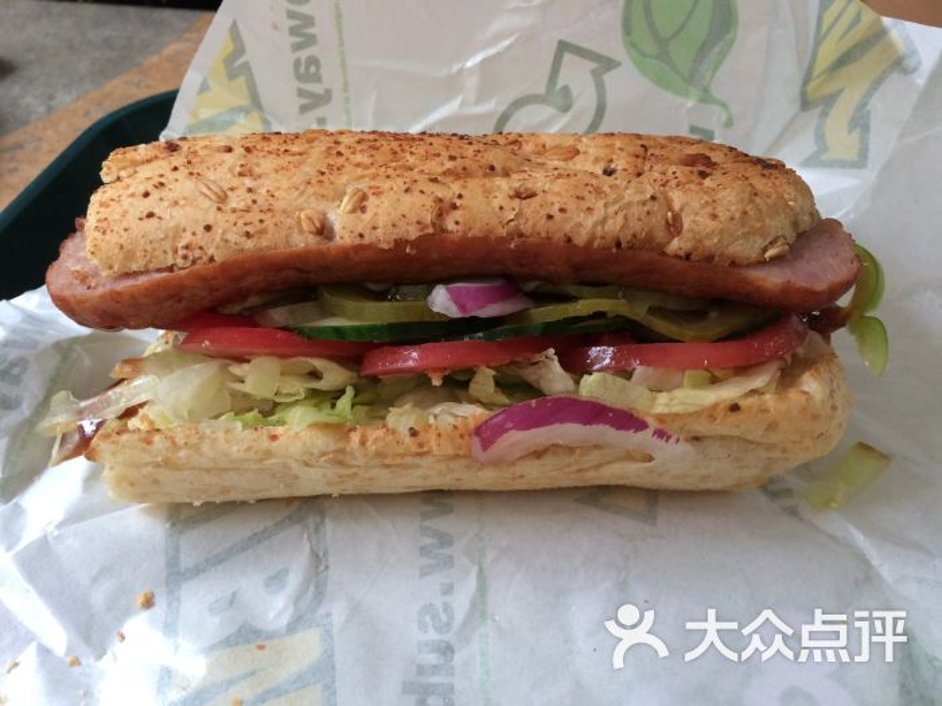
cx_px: 471
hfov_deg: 61.7
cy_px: 353
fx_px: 789
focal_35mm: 29
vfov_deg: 48.2
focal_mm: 4.15
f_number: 2.2
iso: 40
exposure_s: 1/30
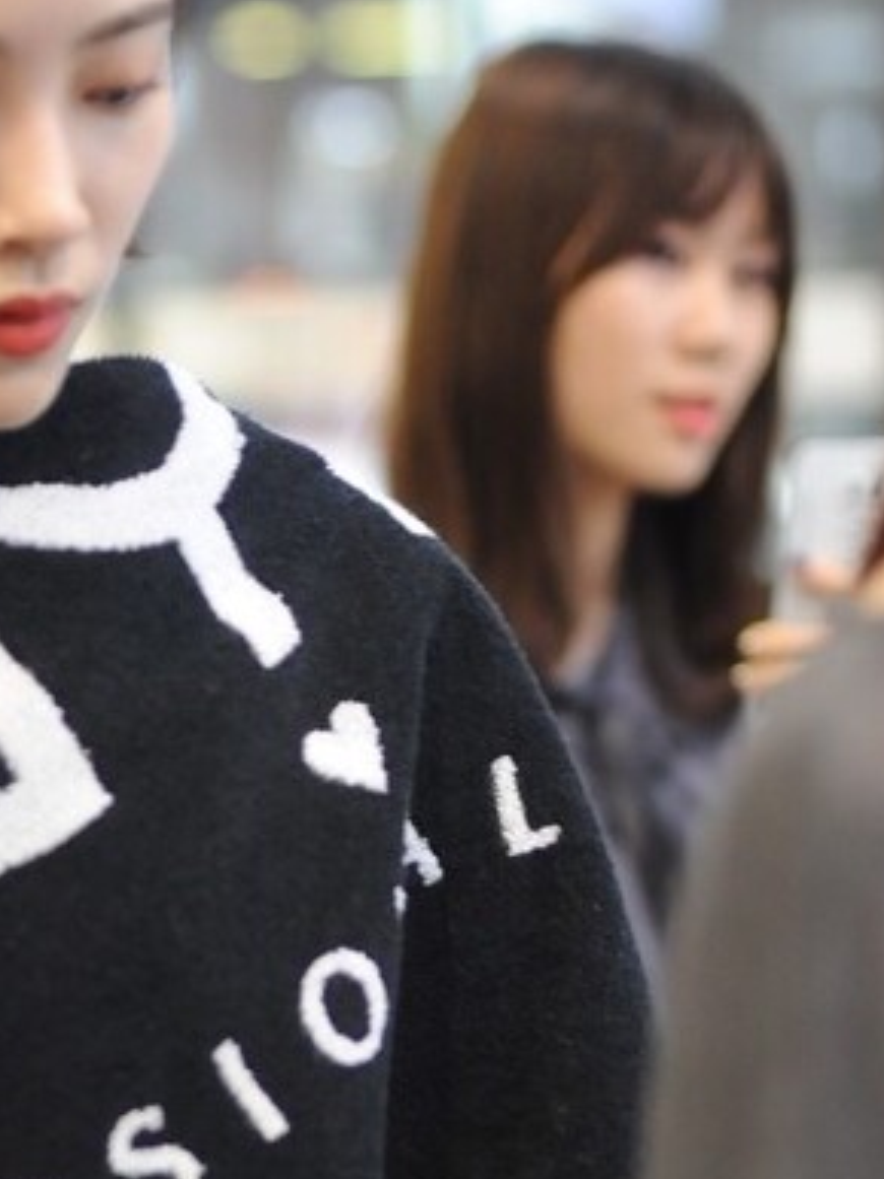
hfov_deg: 9.9
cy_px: 1030
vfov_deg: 13.2
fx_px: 5076
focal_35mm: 149
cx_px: 117
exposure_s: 1/200
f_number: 1.4
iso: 2000
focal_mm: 50
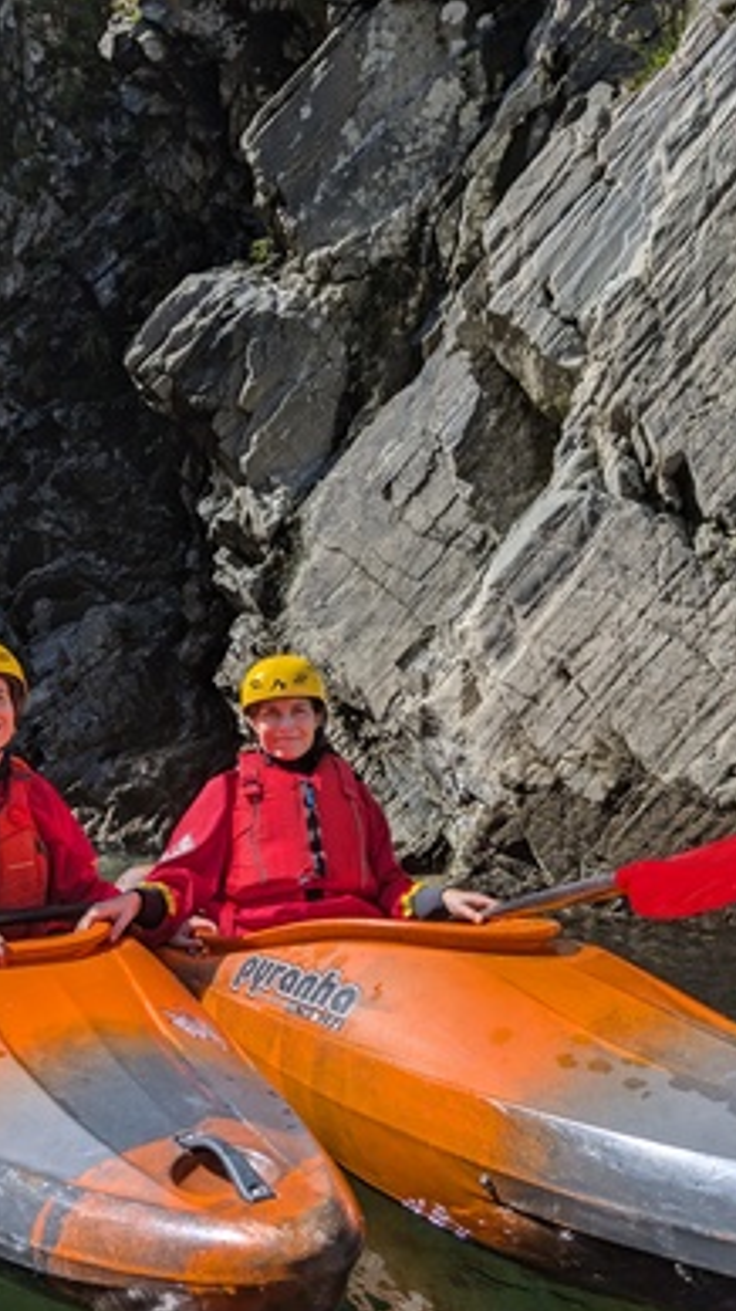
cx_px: 255
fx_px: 938
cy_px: 672
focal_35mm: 27
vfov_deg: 69.9
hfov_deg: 42.4
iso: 21
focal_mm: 6.9
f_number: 1.68
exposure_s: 1/1637
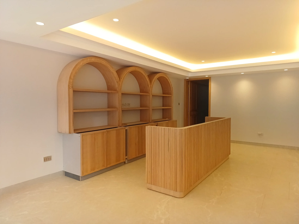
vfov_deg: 58.9
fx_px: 199
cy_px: 112
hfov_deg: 73.9
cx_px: 150
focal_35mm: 23
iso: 400
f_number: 1.8
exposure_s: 1/180
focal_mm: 5.06
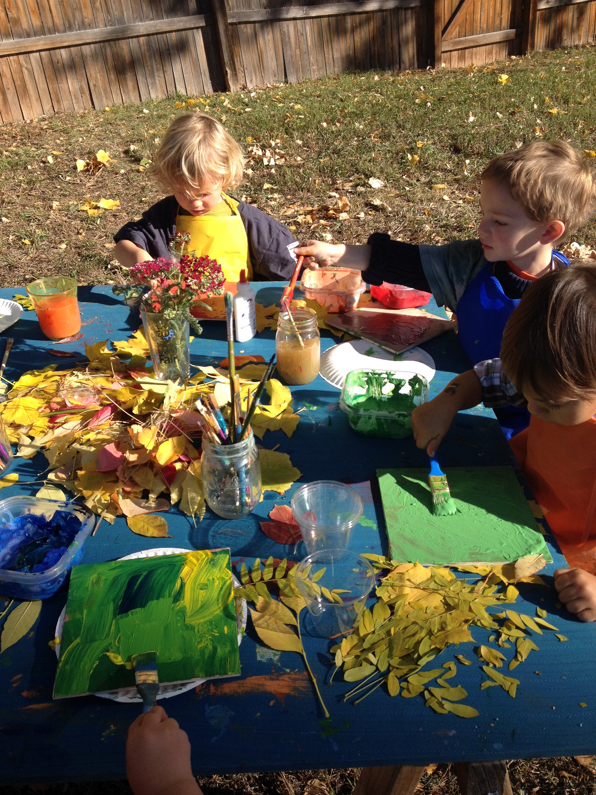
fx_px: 803
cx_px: 298
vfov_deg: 52.6
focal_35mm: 35
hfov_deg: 40.7
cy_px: 398
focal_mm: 4.28
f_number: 2.4
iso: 50
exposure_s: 1/986
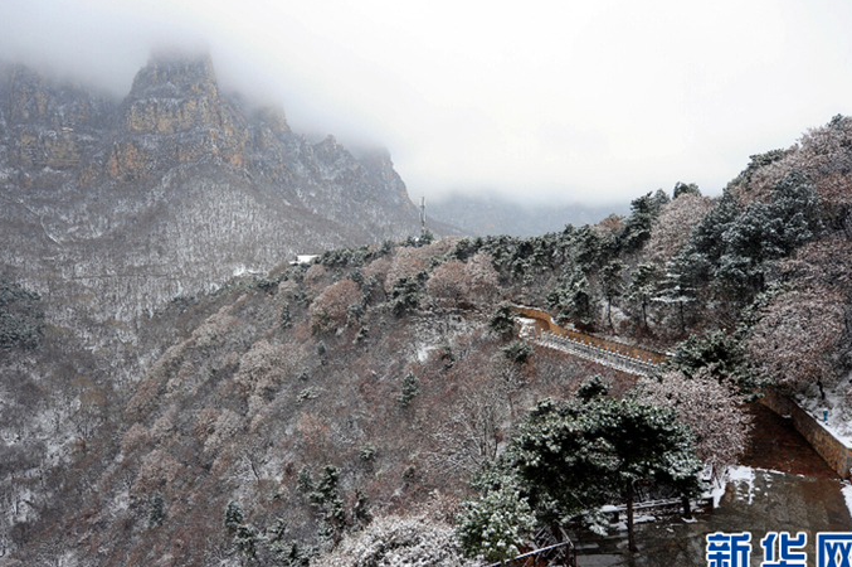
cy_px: 297
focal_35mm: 26
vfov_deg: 49.4
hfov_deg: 69.3
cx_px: 394
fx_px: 615
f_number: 6.3
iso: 200
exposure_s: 1/160
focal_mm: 22
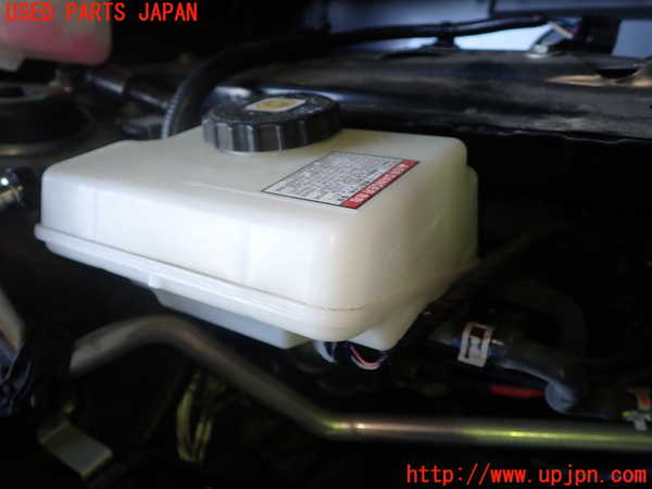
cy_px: 244
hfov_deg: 63.4
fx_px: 527
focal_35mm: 28
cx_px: 326
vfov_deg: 49.7
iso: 160
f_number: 2.2
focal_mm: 5.05
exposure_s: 1/60
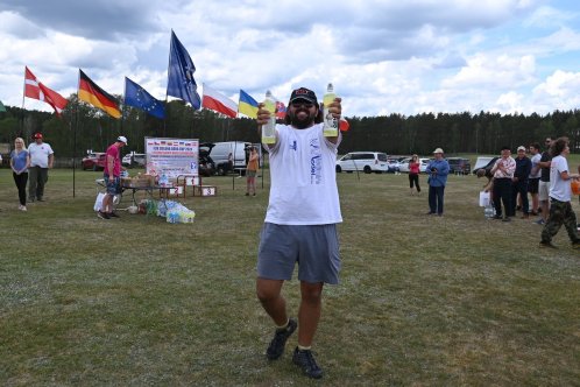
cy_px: 194
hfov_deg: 61.9
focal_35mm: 30
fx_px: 483
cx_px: 290
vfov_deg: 43.6
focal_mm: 20
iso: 320
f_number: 11
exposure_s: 1/400
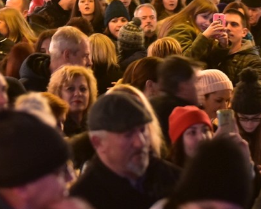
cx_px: 142
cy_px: -50
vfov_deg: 5.9
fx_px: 2024
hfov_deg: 7.4
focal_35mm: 262
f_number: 2.8
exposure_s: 1/15
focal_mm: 70
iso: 2500
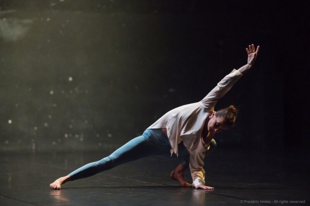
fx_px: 1205
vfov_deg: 9.8
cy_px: 103
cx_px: 155
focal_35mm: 140
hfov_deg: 14.7
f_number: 2.8
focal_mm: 140
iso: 5000
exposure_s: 1/200
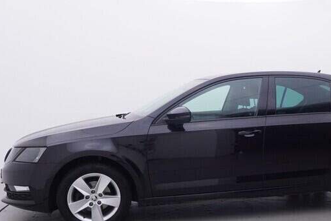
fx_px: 414
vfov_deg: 29.7
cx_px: 235
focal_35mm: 45
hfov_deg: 42.6
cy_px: 143
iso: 200
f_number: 5
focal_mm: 15
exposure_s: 1/80
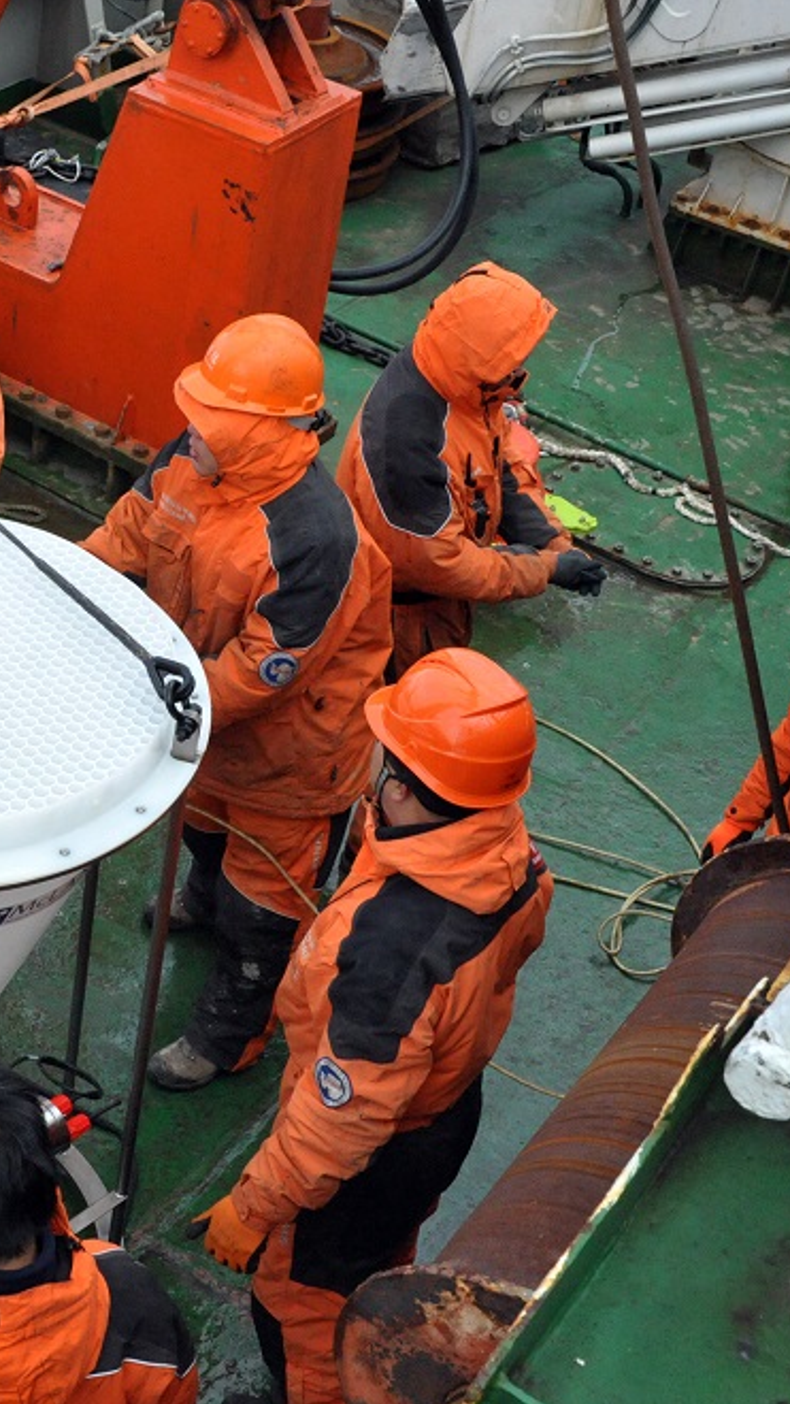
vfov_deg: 38.5
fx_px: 2010
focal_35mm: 54
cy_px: 704
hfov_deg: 21.6
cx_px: 43
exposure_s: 1/800
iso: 6400
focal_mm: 34
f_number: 14
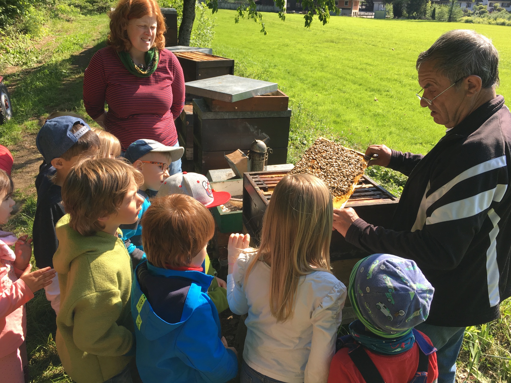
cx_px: 256
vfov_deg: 48.2
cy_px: 192
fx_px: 428
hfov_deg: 61.7
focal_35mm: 29
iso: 25
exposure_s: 1/596
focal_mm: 4.15
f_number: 2.2
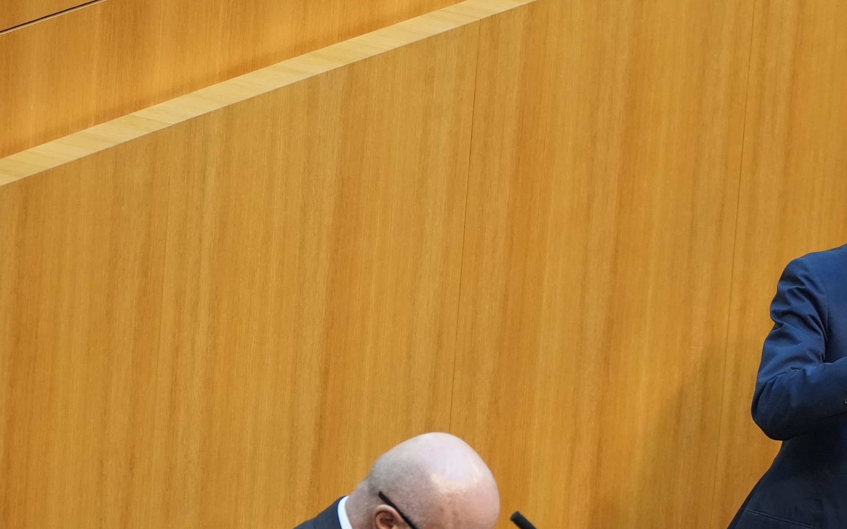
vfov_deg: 3.9
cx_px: 695
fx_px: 7802
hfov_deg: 6.2
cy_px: 521
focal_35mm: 338
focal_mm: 179
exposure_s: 1/320
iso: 4000
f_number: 7.1
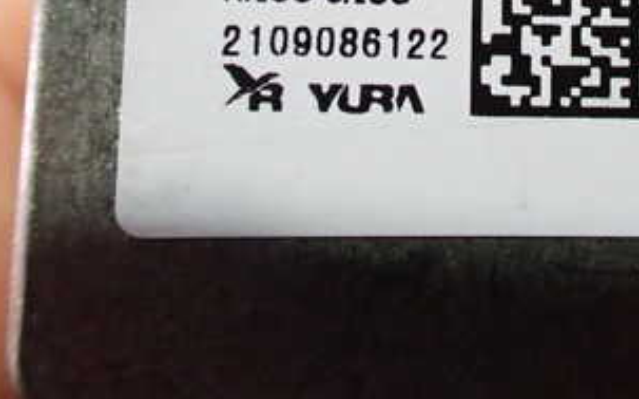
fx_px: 1097
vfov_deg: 19.6
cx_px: 502
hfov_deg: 31.7
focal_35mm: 63
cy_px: -55
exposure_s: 1/30
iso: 1000
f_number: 2.3
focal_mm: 5.4
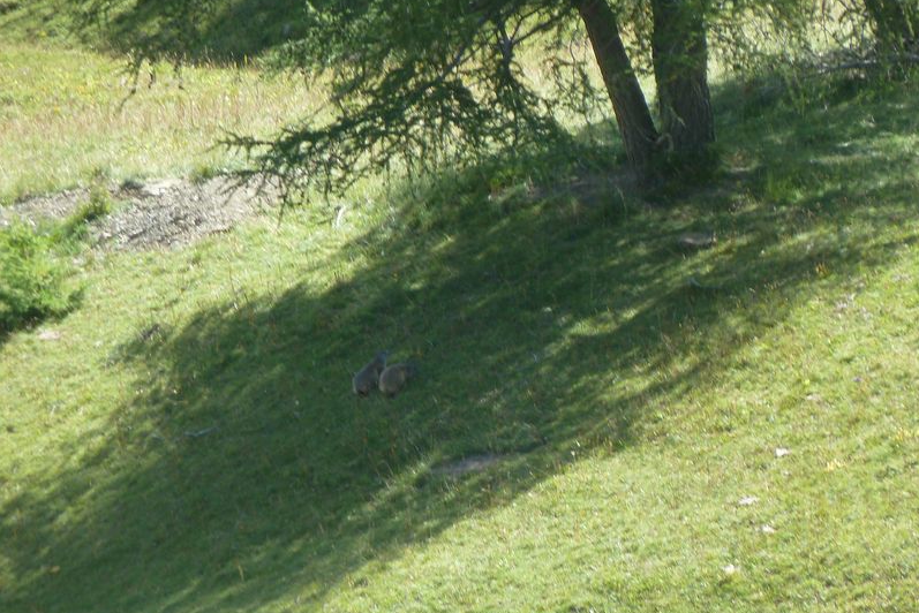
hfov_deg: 5.4
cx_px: 460
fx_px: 9831
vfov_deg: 3.6
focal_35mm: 385
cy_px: 340
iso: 125
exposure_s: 1/125
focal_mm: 49.2
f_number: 4.9
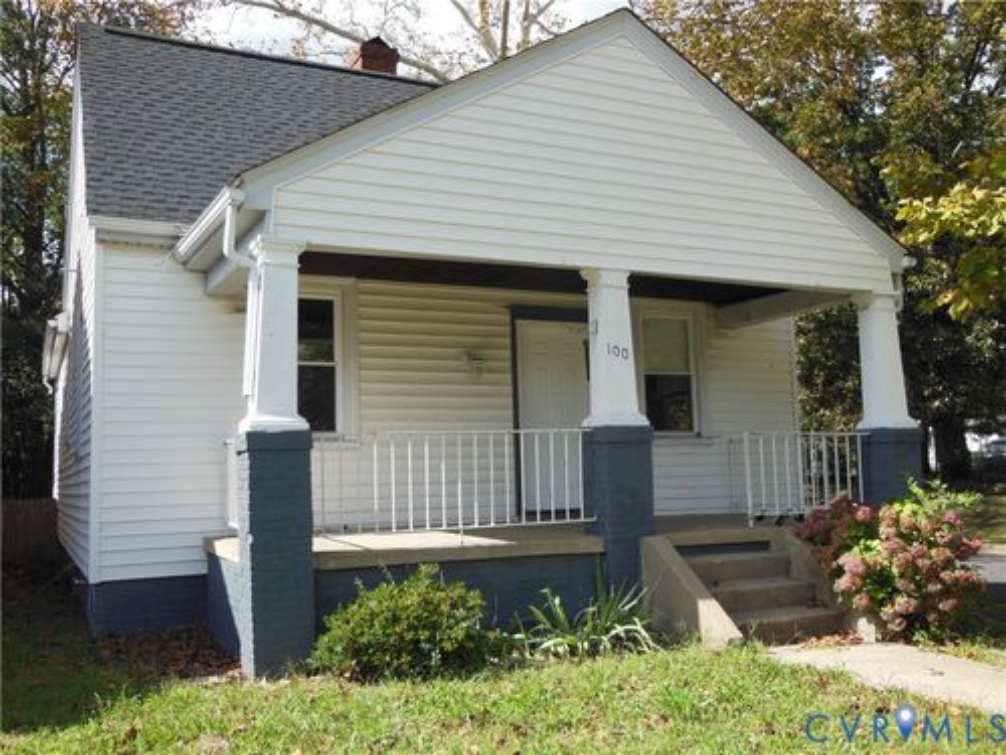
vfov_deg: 41.8
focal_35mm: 34
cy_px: 378
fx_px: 988
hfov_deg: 54.0
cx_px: 503
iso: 125
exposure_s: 1/500
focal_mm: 6
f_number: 3.9
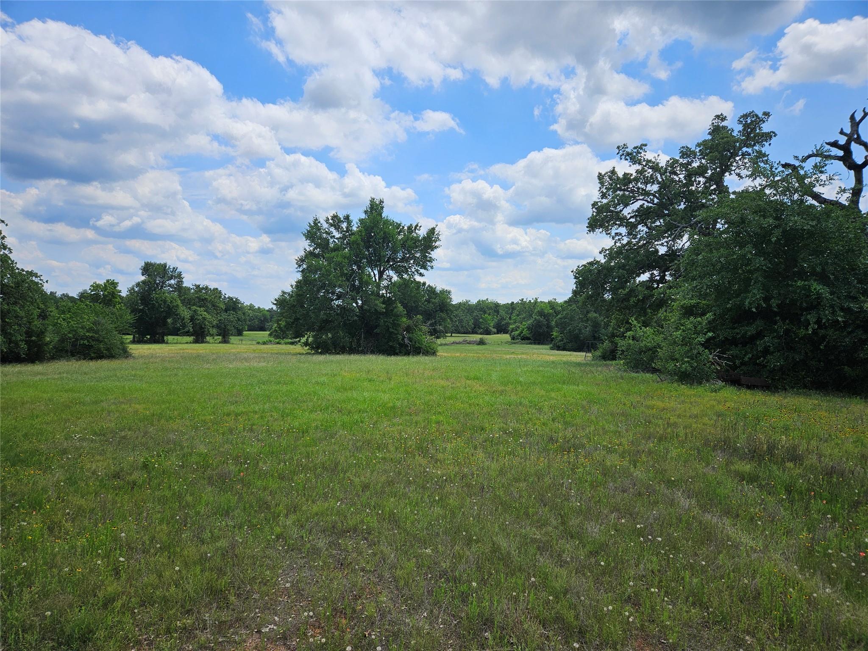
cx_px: 434
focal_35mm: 23
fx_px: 577
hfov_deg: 73.9
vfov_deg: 58.9
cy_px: 326
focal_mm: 5.4
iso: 25
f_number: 1.8
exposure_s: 1/3067
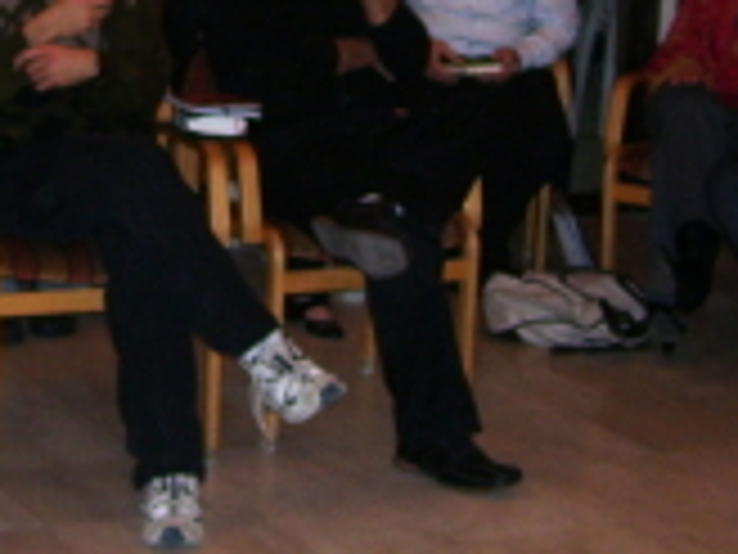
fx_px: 2409
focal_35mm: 113
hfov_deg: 17.2
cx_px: 122
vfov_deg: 12.9
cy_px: -29
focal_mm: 6
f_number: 2.7
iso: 80
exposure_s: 1/90
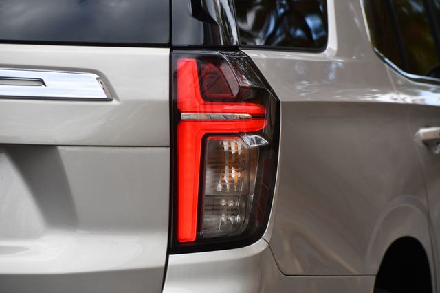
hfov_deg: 11.4
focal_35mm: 180
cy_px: 146
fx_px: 2199
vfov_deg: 7.6
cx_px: 220
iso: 200
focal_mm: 120
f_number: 6.3
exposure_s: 1/250
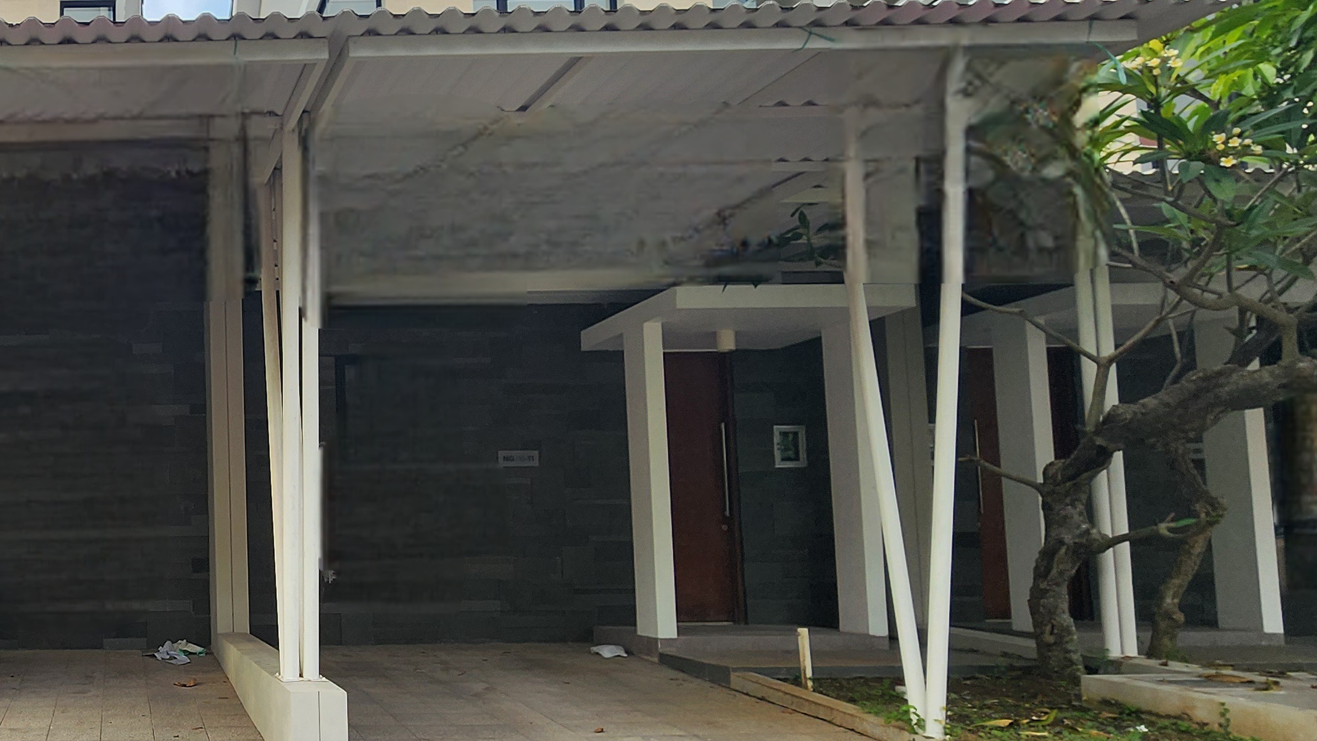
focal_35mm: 27
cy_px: 485
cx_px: 92
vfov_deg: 42.4
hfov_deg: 58.0
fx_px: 943
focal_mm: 2.2
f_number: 2.2
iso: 50
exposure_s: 1/667
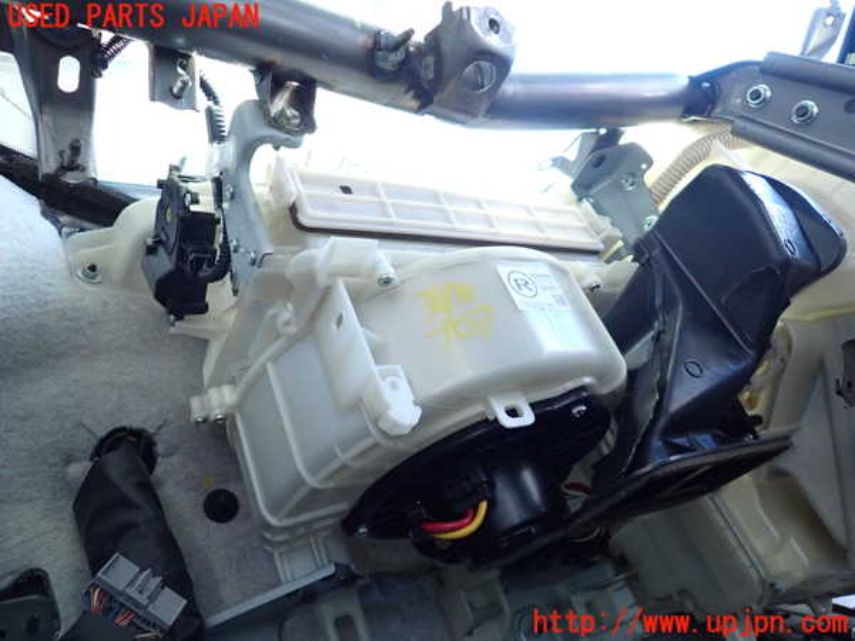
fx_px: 617
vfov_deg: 54.9
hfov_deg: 69.4
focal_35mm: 25
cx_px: 428
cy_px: 320
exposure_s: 1/125
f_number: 2
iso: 320
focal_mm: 4.5
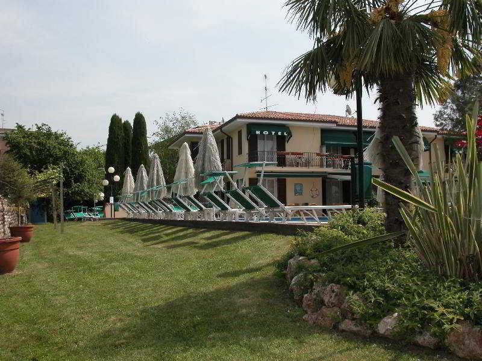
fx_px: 487
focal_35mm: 35
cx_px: 241
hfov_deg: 52.6
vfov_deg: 40.7
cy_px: 180
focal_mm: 8.9
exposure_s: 1/324
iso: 100
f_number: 6.3
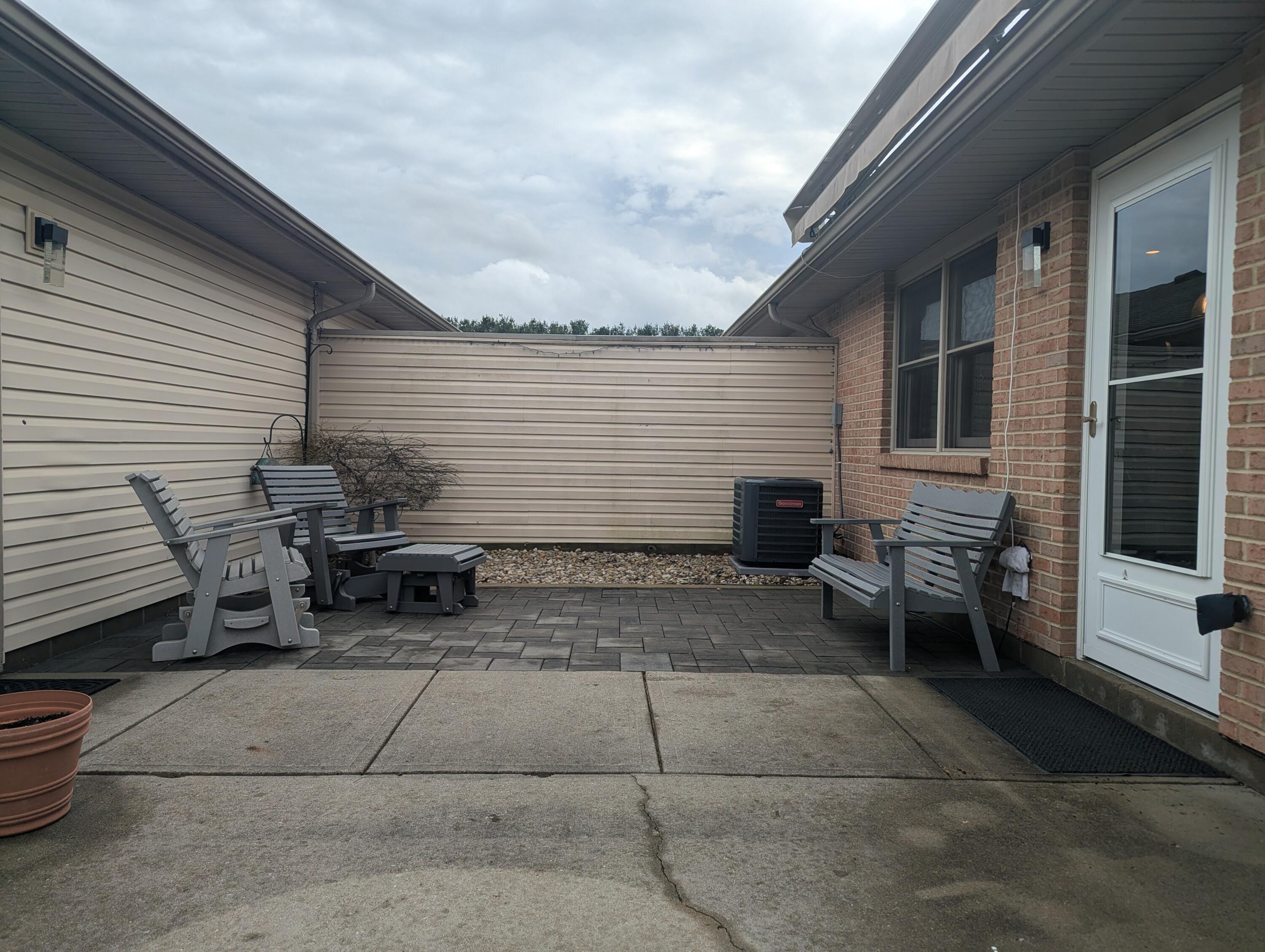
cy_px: 476
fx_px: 878
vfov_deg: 56.9
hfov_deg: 71.5
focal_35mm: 24
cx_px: 632
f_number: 1.85
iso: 46
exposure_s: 1/993
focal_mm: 6.81
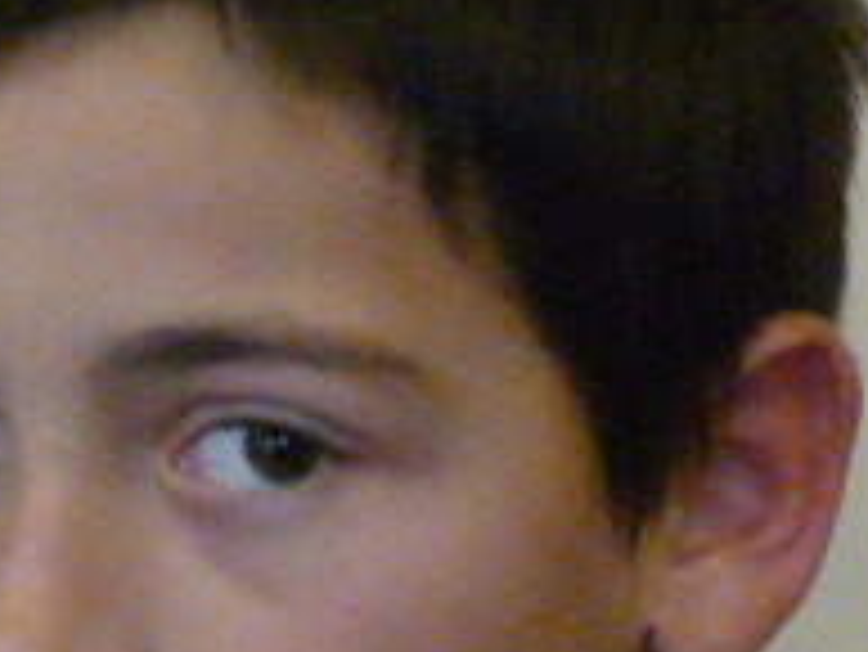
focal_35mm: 219
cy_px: 490
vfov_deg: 6.8
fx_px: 5495
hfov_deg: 9.0
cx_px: 72
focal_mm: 6.6
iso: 800
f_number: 3
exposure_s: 1/50
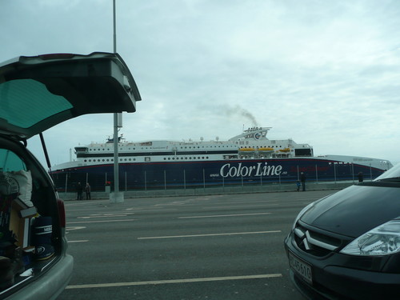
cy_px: 150
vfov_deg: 49.7
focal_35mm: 28
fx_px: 324
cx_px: 200
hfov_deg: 63.4
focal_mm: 4.6
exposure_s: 1/500
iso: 100
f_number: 3.3
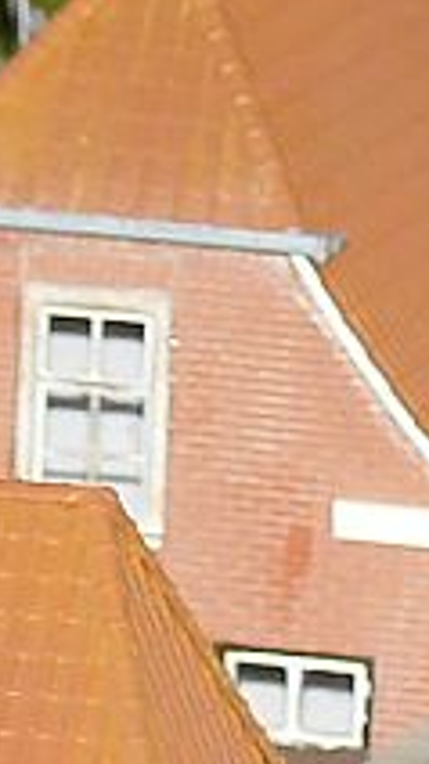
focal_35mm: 887
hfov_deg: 1.4
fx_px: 17966
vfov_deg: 2.4
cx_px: 1471
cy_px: 1009
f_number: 3.3
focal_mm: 24.1
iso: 100
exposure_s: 1/30
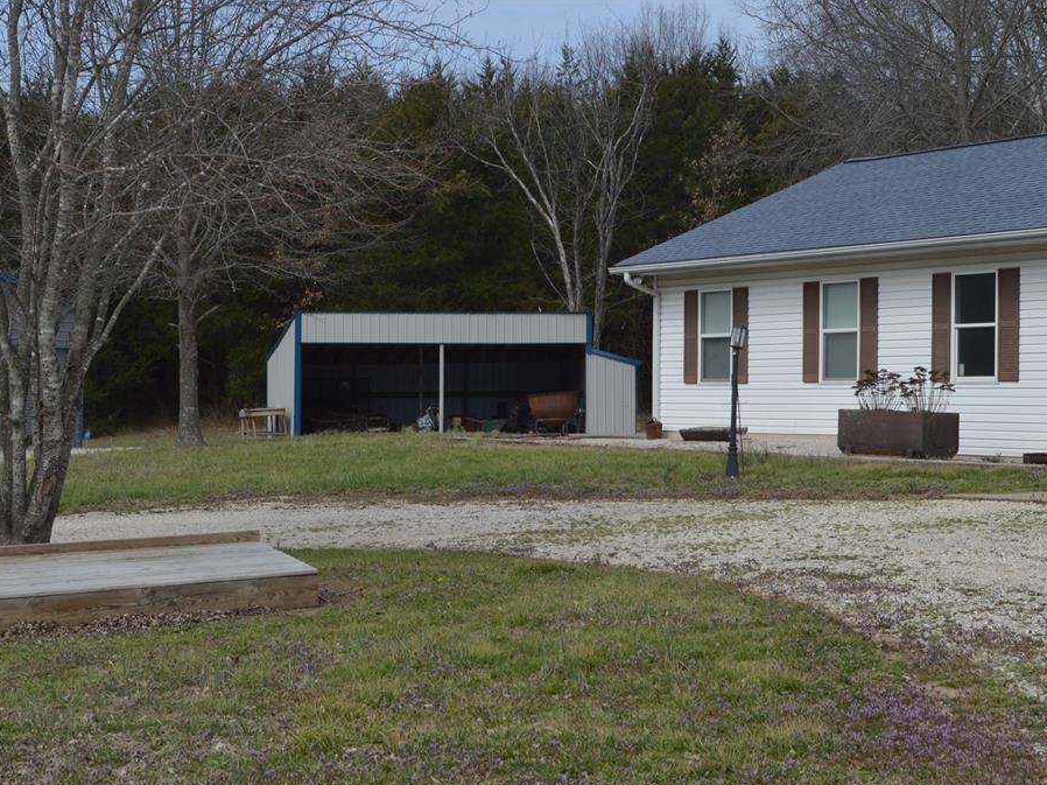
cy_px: 394
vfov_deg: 21.3
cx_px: 574
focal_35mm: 69
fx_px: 2086
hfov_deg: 28.2
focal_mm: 42
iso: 100
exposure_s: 1/250
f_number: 8
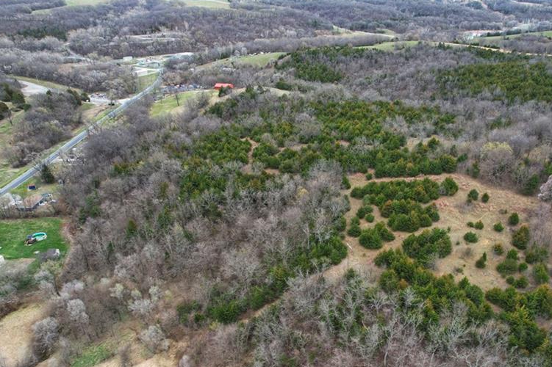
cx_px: 318
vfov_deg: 43.0
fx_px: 460
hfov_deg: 61.6
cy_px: 244
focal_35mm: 30
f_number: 2.8
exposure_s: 1/80
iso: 100
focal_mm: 8.38
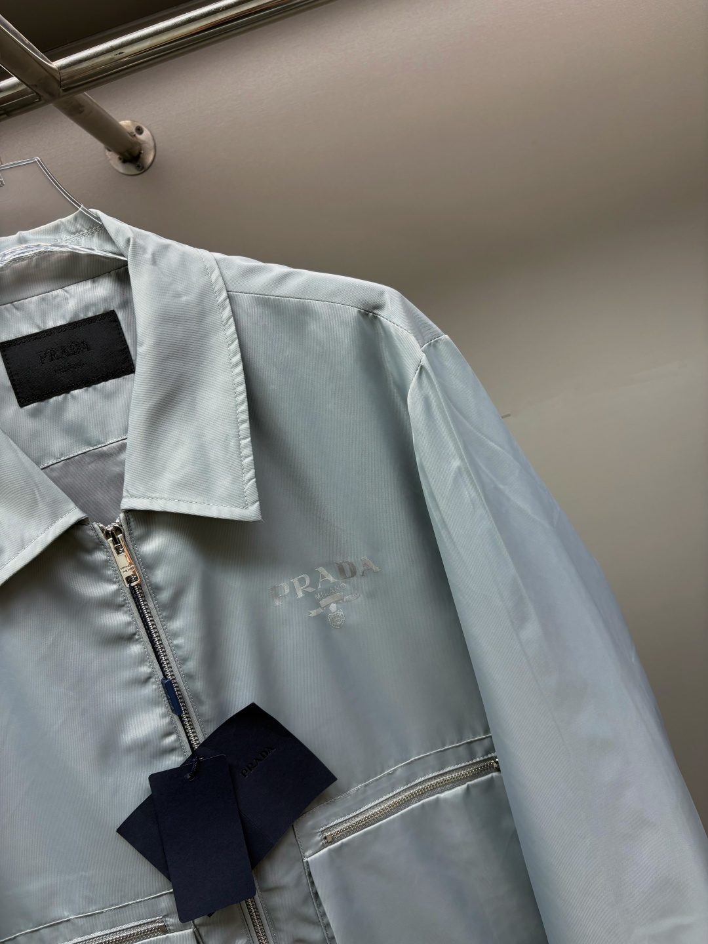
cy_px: 472
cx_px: 354
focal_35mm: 26
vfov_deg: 67.3
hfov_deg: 53.1
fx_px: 709
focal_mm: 5.96
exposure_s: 1/100
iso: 64
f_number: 1.6
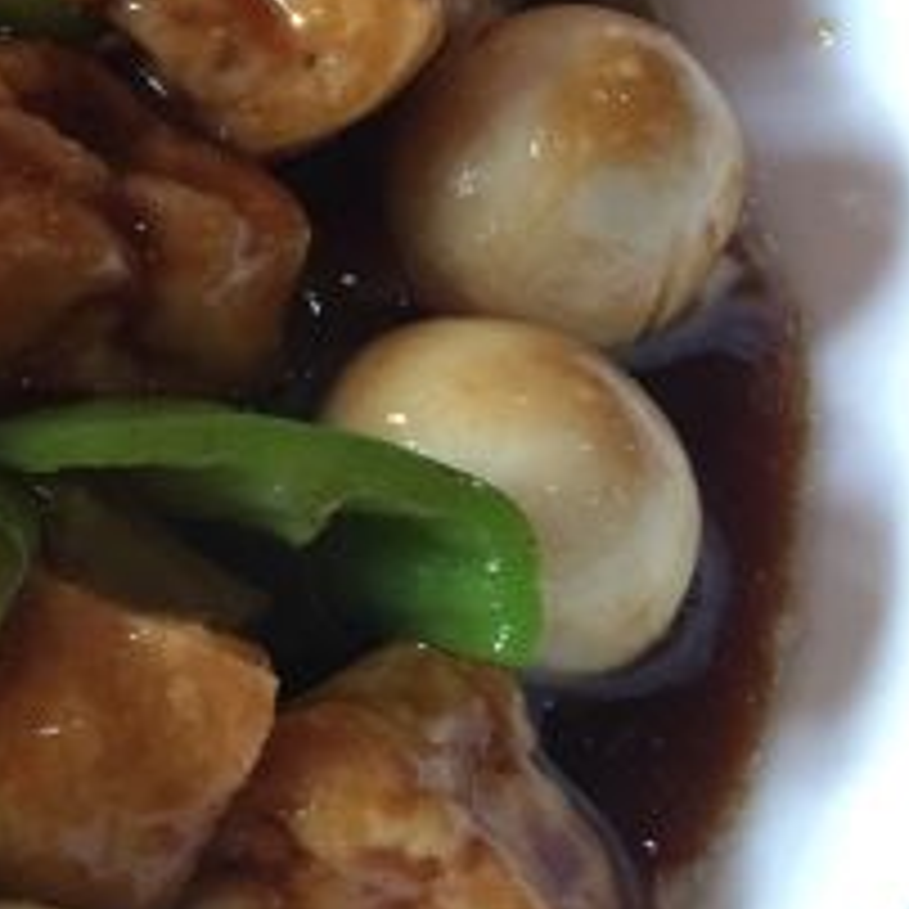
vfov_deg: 19.5
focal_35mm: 89
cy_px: 335
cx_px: -526
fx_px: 2644
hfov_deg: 17.2
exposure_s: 1/33
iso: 125
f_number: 2.2
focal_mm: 4.15
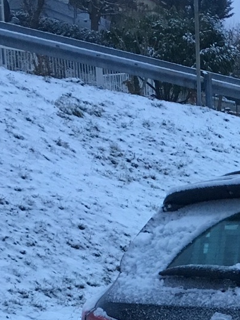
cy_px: 410
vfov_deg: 16.6
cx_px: 383
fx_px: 1035
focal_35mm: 112
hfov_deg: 12.4
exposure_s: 1/33
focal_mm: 4.15
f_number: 2.2
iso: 160
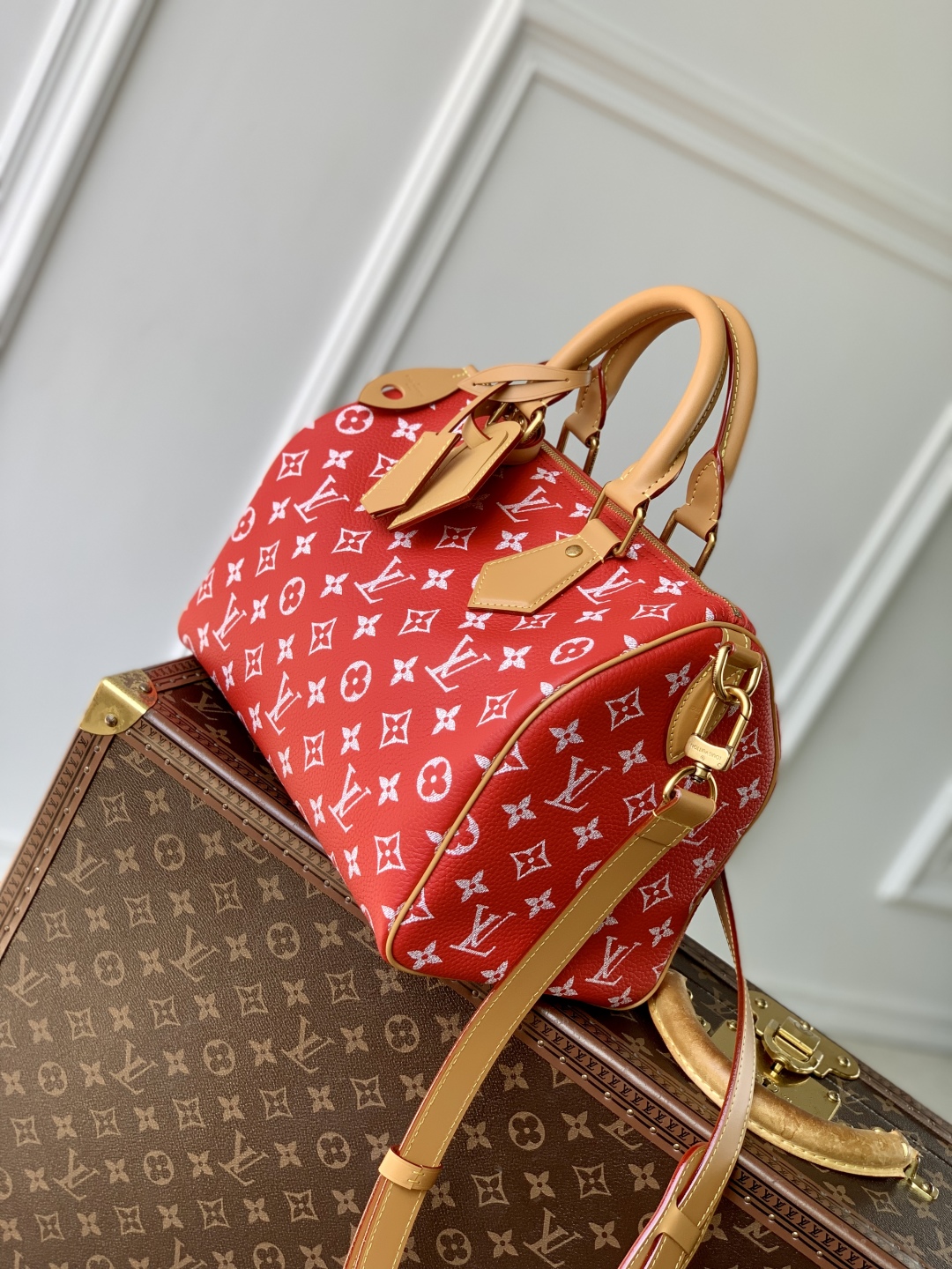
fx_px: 1907
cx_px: 476
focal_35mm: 52
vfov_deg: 36.8
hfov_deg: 28.0
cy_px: 634
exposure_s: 1/122
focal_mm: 6
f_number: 2.4
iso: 16
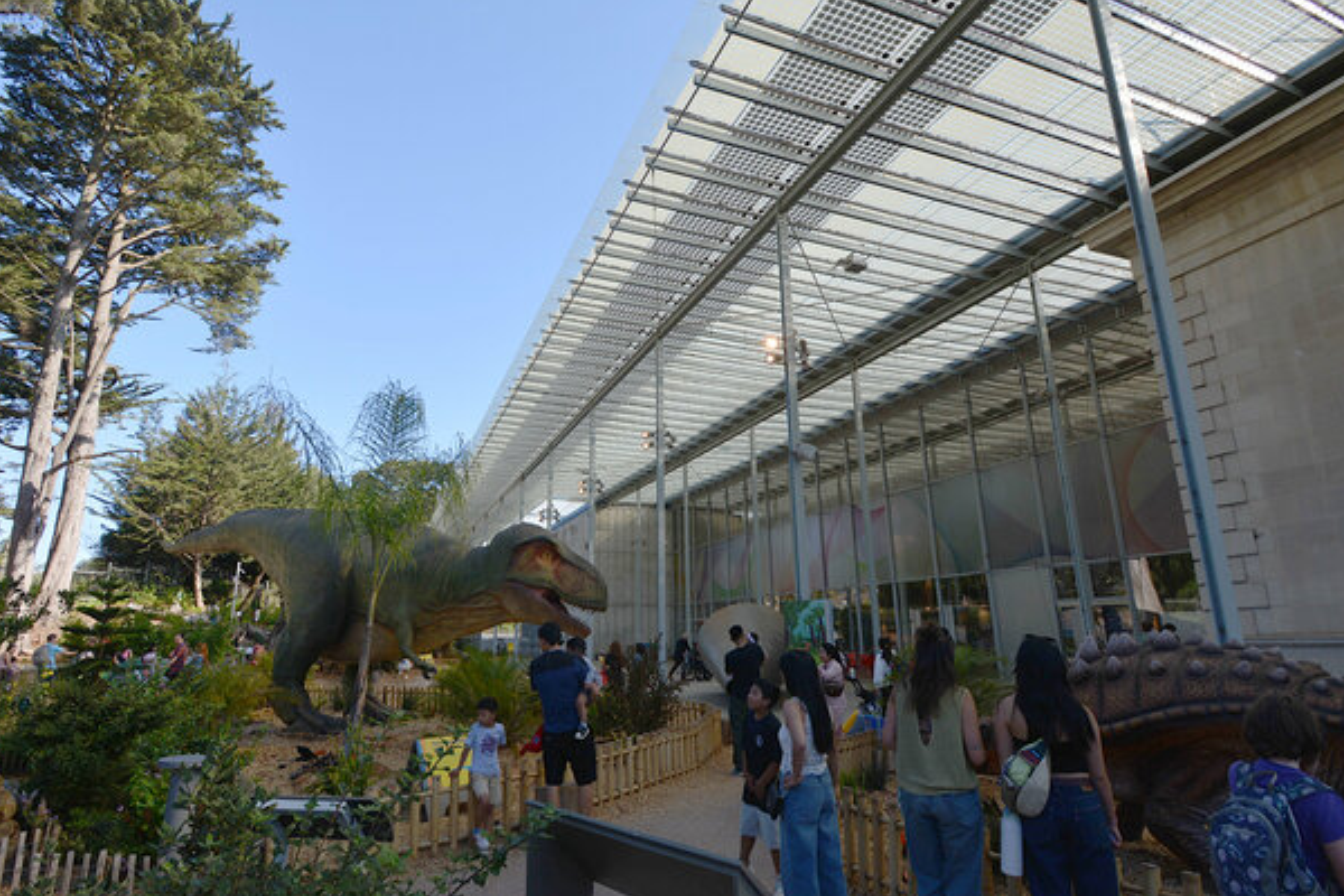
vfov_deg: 73.7
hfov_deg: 96.6
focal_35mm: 16
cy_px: 422
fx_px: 597
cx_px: 632
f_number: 8
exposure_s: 1/250
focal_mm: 10
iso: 200
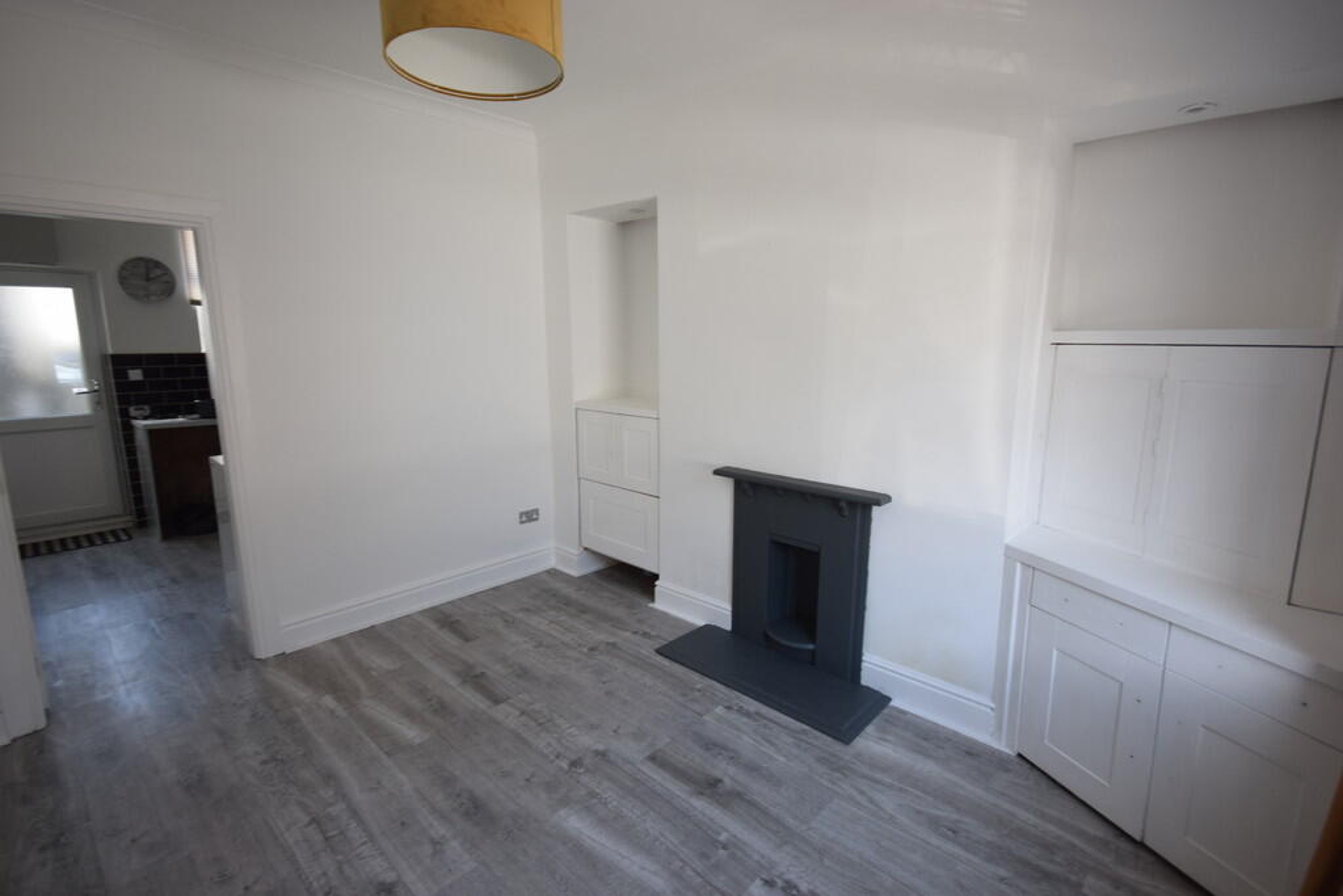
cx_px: 672
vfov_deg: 72.1
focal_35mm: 16
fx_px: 616
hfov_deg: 95.0
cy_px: 448
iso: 400
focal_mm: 11
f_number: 4.5
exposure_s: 1/80
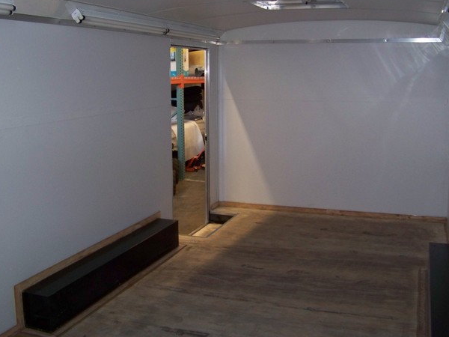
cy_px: 150
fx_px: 545
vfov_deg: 34.3
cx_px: 231
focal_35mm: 42
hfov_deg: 44.8
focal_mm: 5.85
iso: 200
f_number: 2.8
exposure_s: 1/30
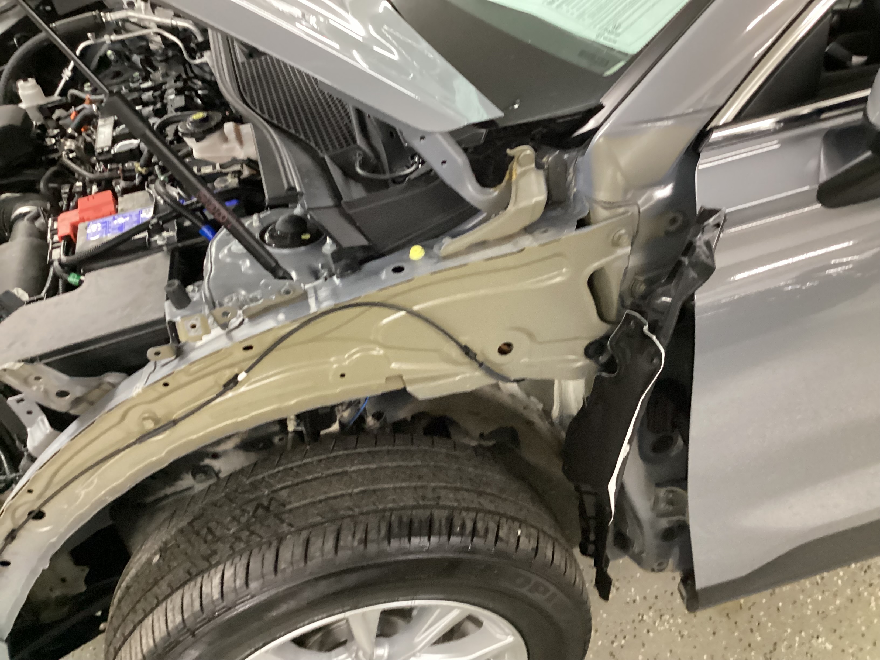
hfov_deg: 58.4
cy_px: 330
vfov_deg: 45.4
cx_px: 440
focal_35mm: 31
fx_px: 788
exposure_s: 1/24
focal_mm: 3.3
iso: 640
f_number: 2.4
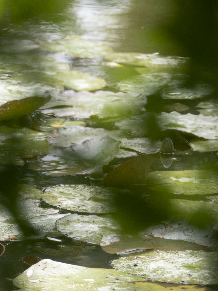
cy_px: 146
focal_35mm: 432
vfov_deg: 4.6
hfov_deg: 3.4
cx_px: 109
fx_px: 3627
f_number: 4
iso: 200
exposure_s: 1/125
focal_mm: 146
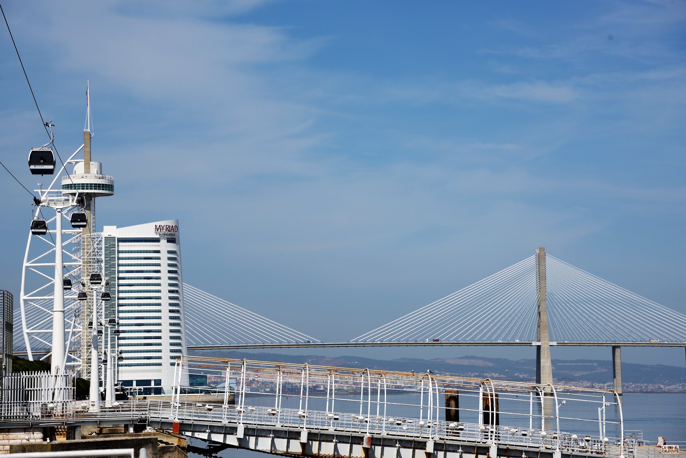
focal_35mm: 110
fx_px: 2096
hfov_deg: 18.6
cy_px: 229
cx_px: 343
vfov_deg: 12.5
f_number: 8
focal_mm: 110
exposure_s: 1/640
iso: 100
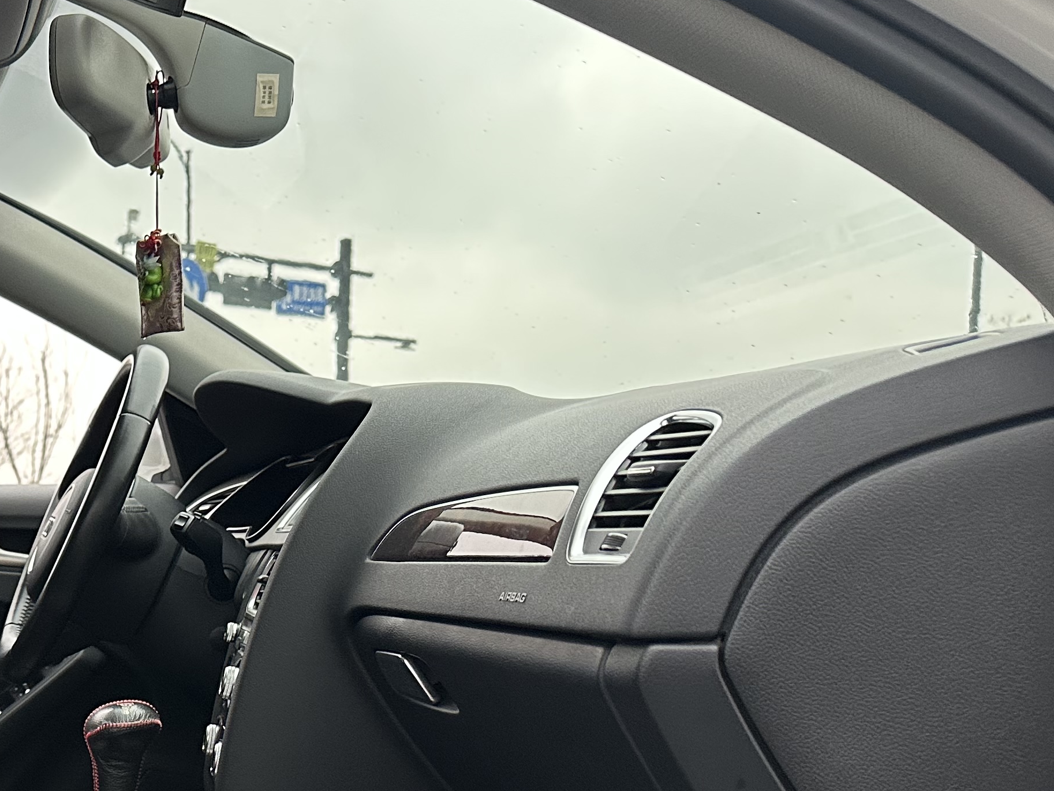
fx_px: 1614
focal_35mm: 53
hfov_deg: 32.1
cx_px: -90
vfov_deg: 26.2
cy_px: 782
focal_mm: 6.86
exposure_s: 1/80
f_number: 1.78
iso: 250
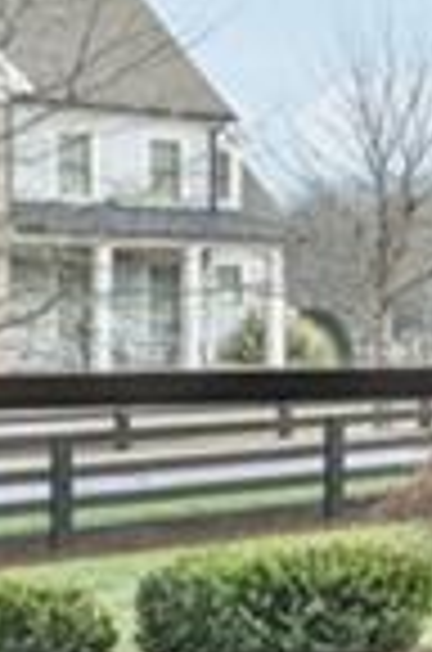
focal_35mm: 99
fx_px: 1790
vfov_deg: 20.7
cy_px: 339
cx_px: 1683
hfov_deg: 8.3
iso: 320
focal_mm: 14
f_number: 8
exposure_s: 1/15
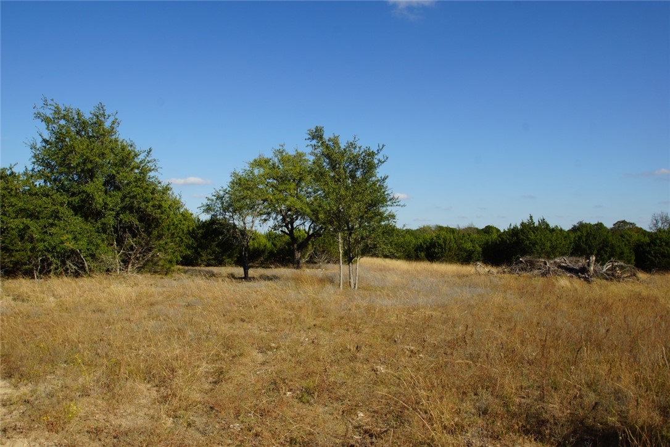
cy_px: 224
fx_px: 502
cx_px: 335
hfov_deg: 67.4
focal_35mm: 27
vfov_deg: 47.9
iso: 100
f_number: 13
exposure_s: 1/160
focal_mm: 18
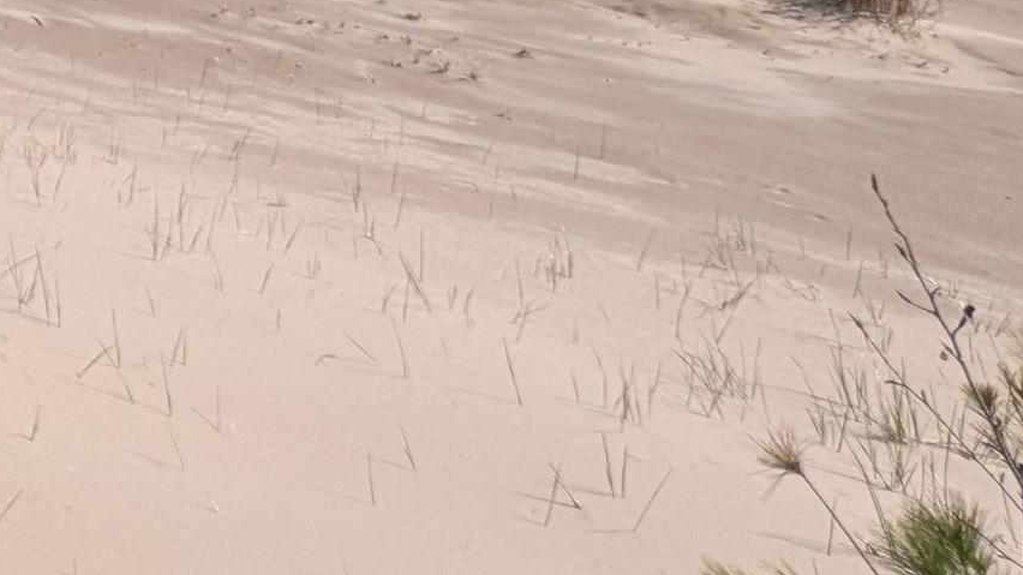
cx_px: -346
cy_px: -460
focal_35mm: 47
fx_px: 1275
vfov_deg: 19.2
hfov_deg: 31.9
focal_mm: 2.23
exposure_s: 1/1953
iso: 42
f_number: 1.95
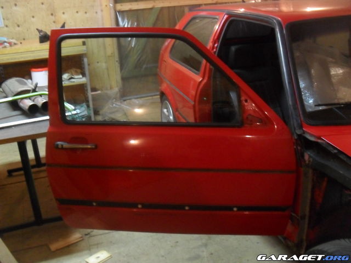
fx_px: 355
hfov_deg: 52.6
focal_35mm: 35
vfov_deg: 40.7
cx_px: 176
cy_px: 132
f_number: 3.2
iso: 400
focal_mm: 6.3
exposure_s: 1/8
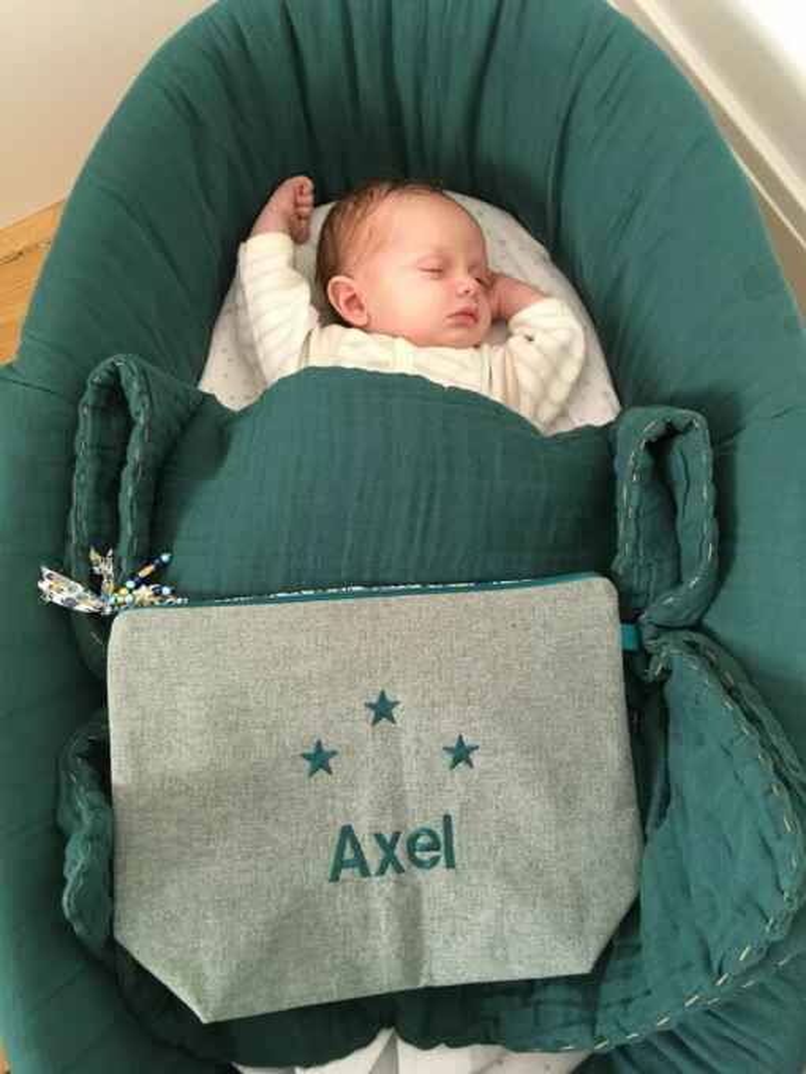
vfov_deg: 61.7
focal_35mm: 29
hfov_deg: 48.2
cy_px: 537
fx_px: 900
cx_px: 403
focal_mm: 4.15
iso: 160
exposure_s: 1/33
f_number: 2.2
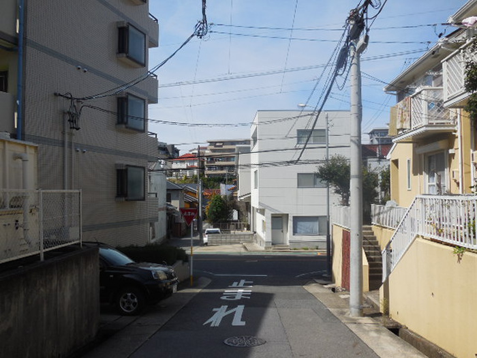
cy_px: 179
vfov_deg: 41.8
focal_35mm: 34
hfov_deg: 54.0
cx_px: 238
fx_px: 469
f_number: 6.8
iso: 125
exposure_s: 1/500
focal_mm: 6.1
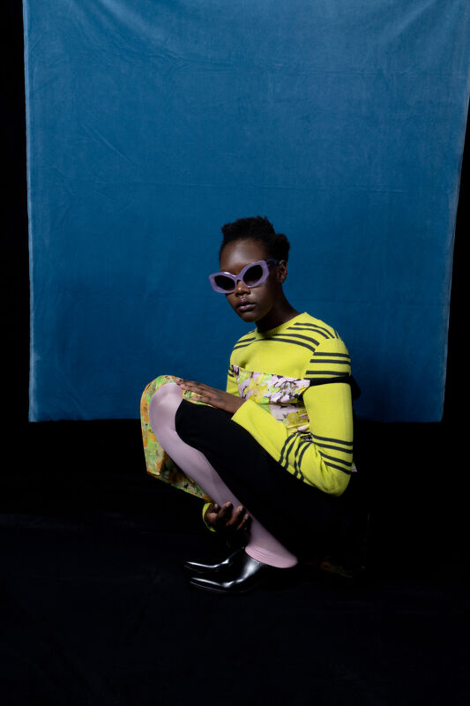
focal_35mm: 38
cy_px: 353
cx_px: 235
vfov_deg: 50.7
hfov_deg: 35.0
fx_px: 744
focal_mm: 38
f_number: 8
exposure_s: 1/60
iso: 320
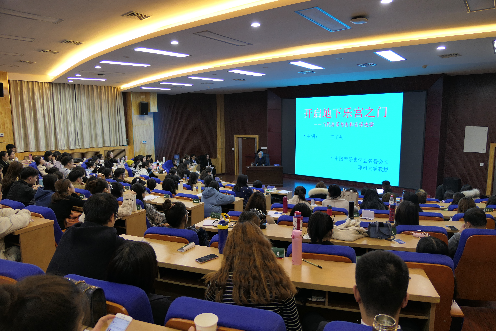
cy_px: 166
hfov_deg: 73.7
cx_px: 248
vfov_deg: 53.1
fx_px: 331
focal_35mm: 24
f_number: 1.4
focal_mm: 8.8
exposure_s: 1/60
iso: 125
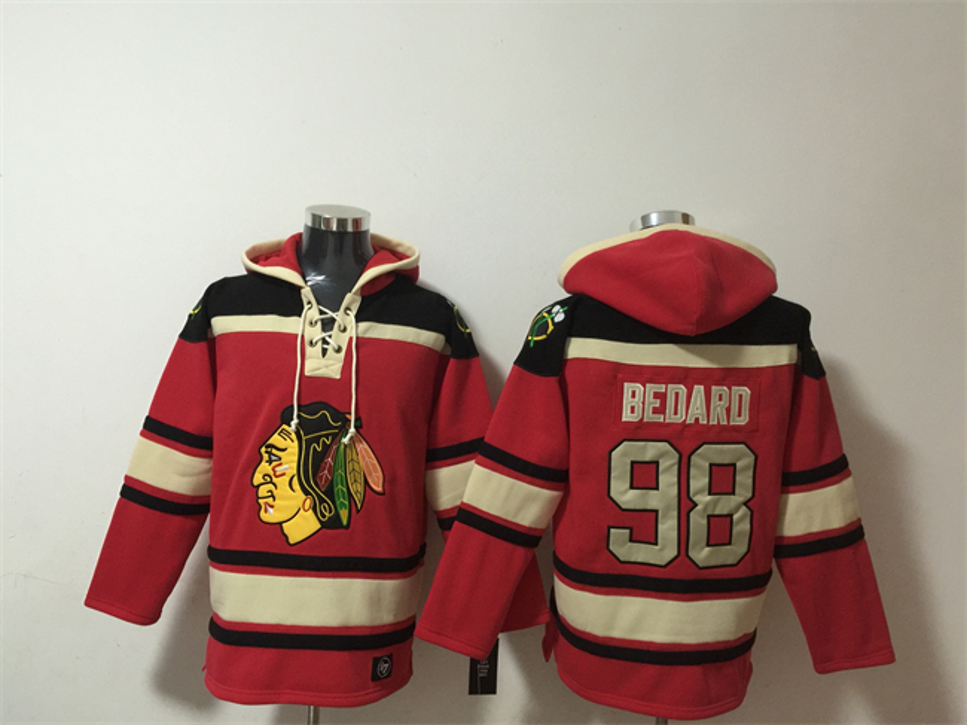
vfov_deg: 48.2
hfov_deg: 61.7
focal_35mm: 29
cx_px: 484
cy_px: 362
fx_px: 810
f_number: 2.2
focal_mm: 4.15
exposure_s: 1/10
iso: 125
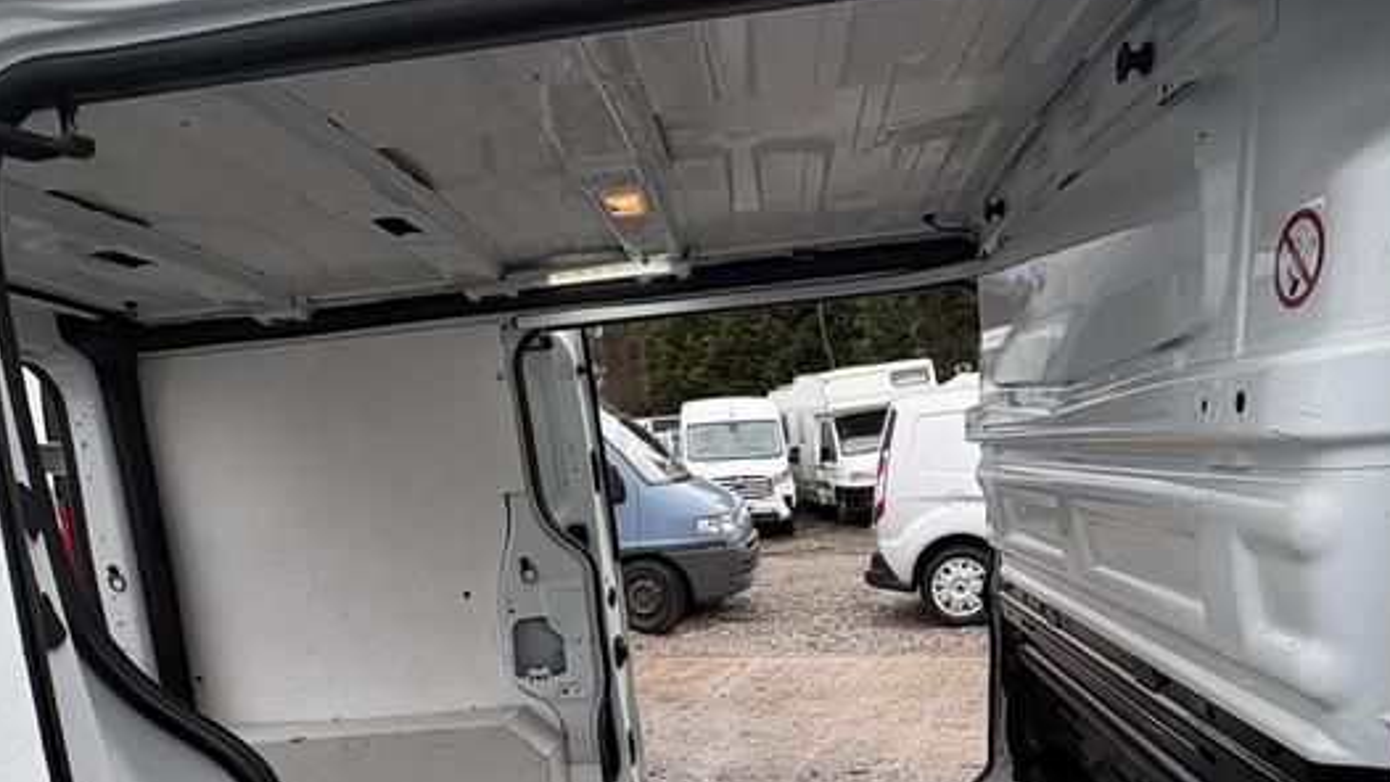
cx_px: 708
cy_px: 719
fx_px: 958
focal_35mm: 26
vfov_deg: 40.7
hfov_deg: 71.9
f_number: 2.2
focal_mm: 2.22
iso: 40
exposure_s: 1/172
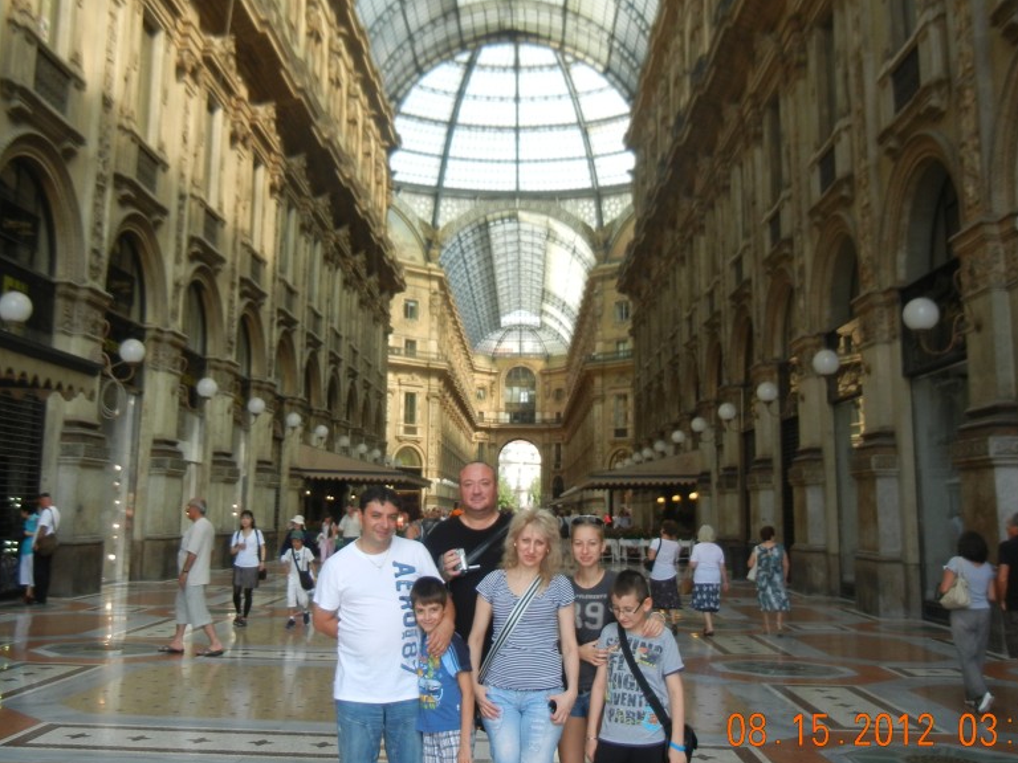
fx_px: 1176
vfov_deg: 35.9
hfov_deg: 46.7
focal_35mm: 40
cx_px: 465
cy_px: 327
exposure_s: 1/250
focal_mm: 5.4
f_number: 3.5
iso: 160
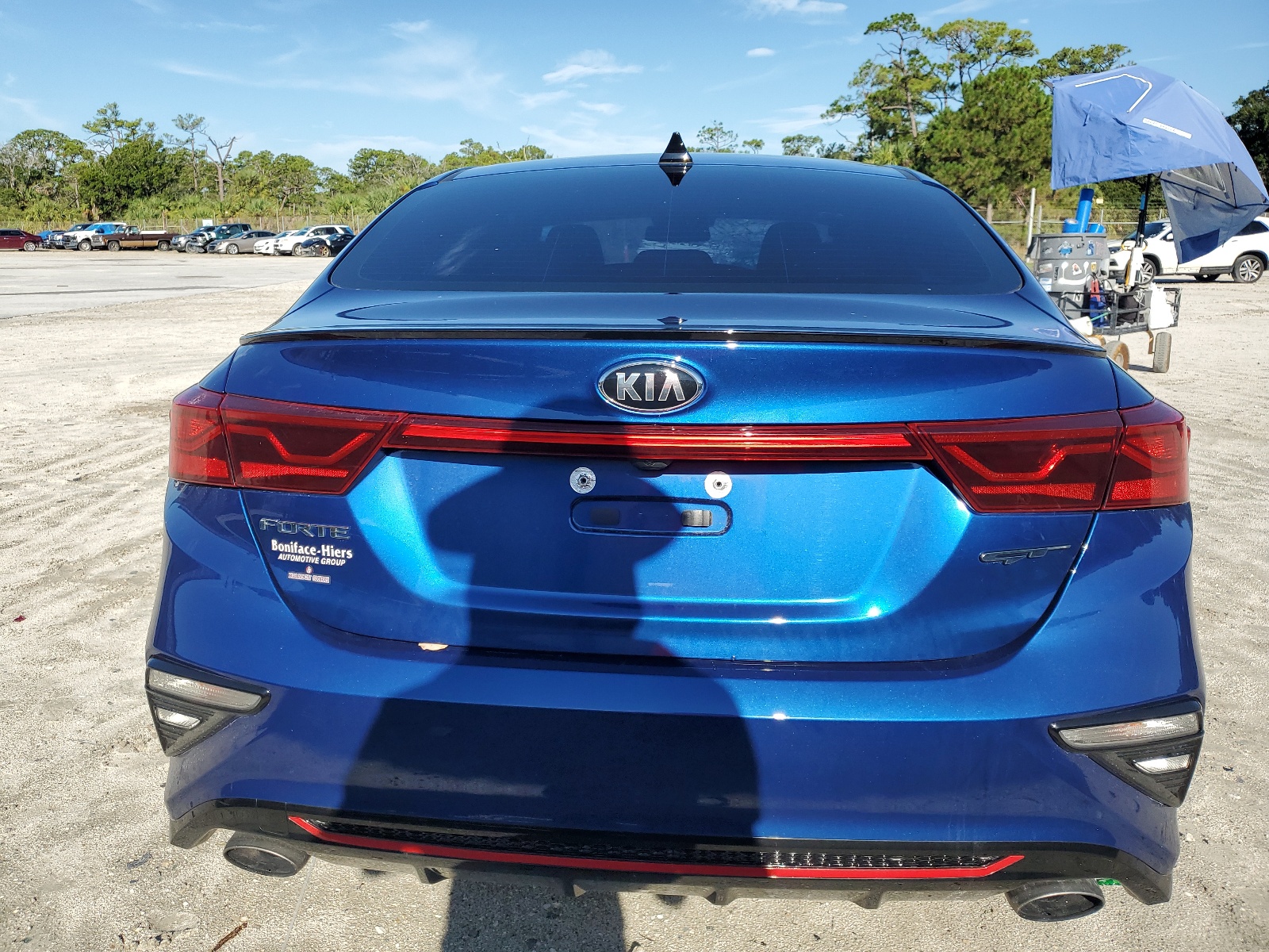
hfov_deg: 67.3
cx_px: 634
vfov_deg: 53.1
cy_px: 476
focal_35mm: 26
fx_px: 953
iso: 50
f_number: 1.5
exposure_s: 1/3333
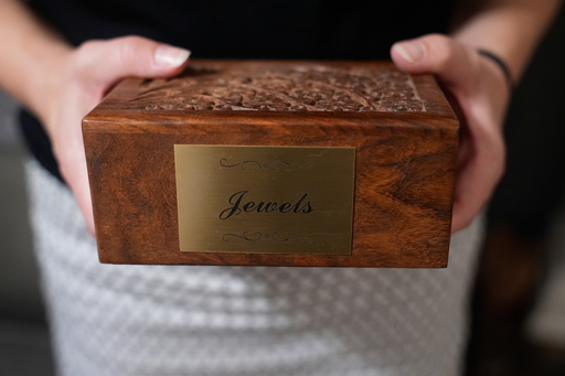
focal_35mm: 44
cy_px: 188
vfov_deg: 30.5
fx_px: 690
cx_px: 282
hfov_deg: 44.5
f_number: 2.8
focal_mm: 44
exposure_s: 1/125
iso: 4000
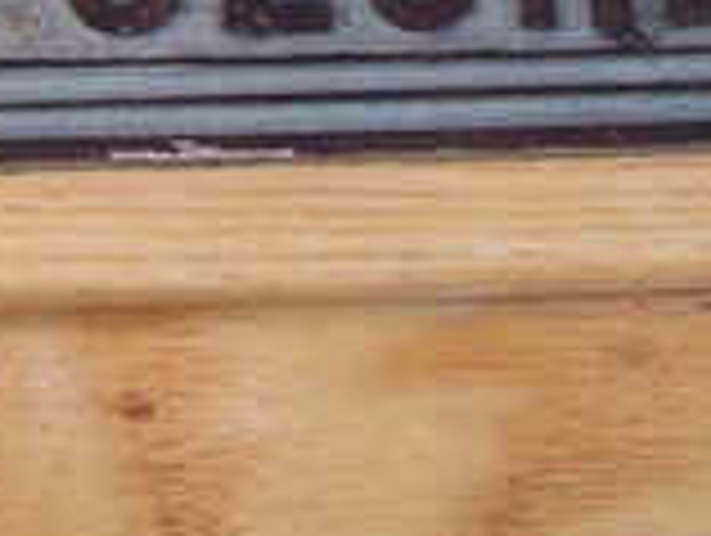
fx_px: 3147
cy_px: -297
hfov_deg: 12.9
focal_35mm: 153
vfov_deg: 9.4
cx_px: 288
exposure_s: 1/30
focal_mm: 6.3
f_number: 2.8
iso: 200
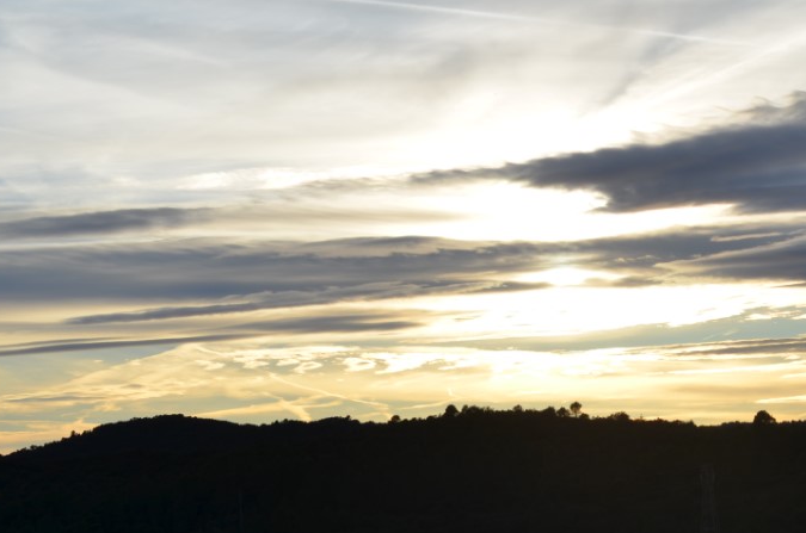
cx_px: 622
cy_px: 341
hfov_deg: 20.7
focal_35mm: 98
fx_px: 2189
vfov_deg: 13.9
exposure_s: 1/250
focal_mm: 38
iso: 110
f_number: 8
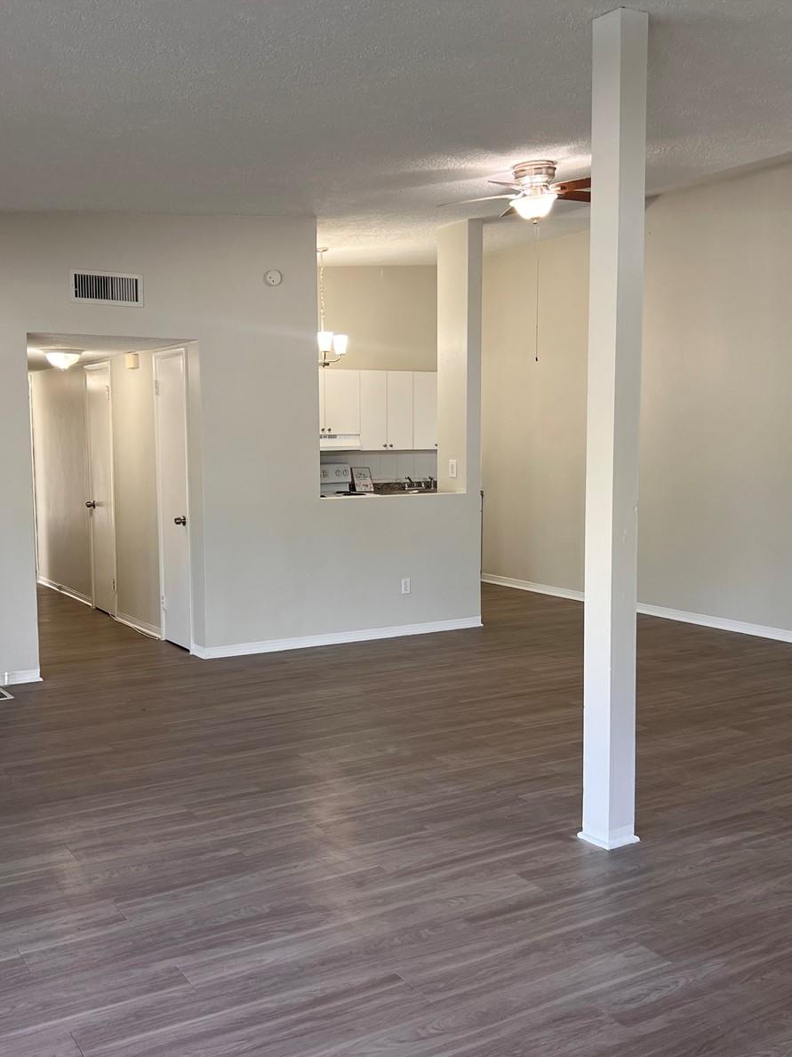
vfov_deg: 52.6
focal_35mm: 35
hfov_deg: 40.7
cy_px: 529
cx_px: 370
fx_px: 1068
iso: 80
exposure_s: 1/60
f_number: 1.5
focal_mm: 5.7
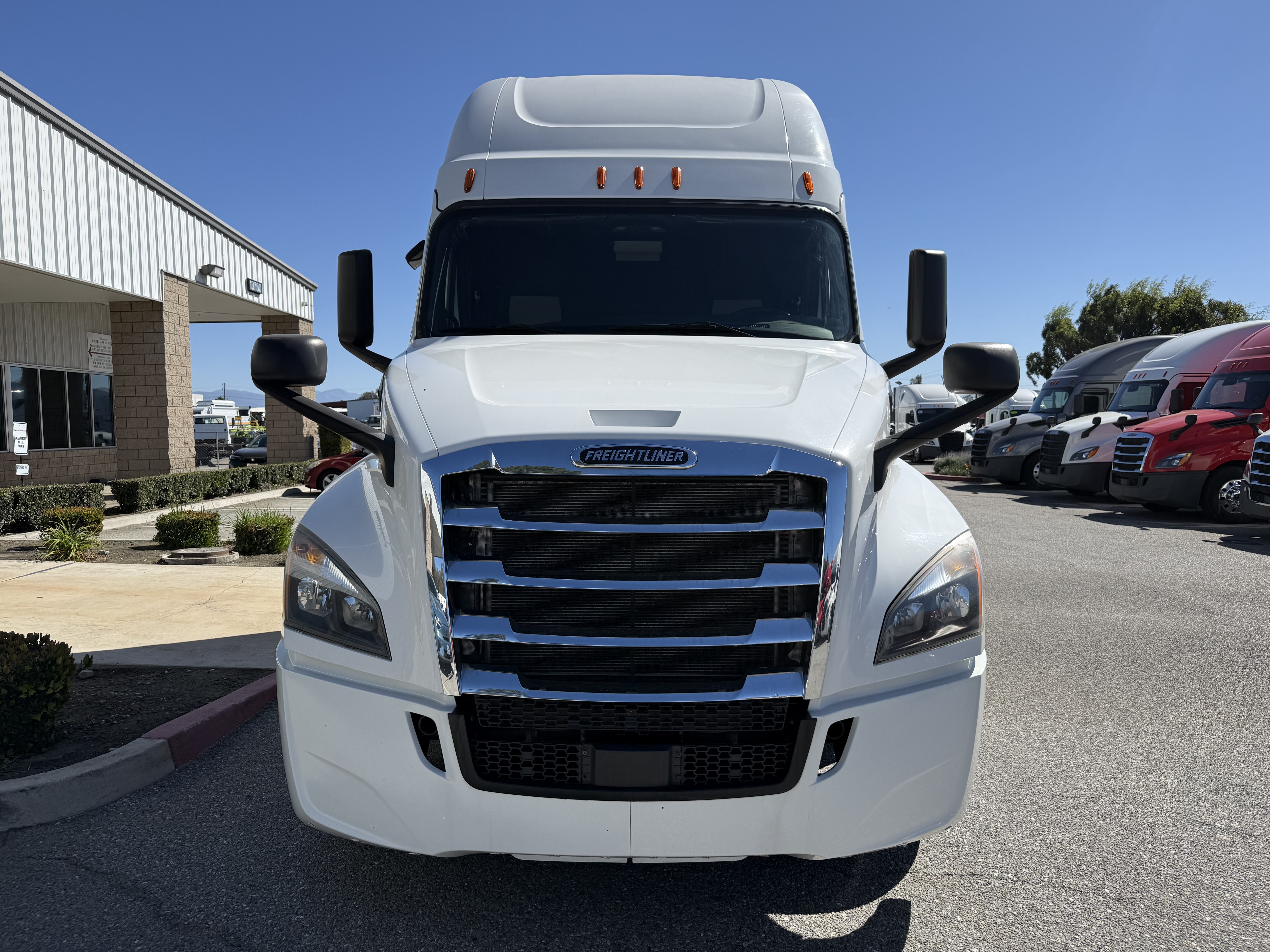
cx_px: 635
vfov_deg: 56.8
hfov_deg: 71.6
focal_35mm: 24
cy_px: 476
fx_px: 881
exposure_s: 1/6711
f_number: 1.78
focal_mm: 6.76
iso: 80
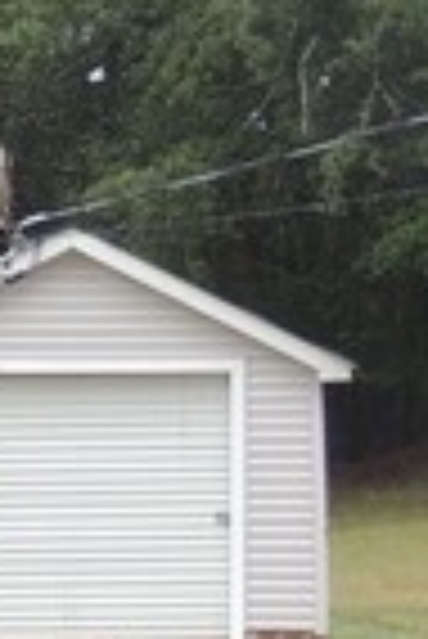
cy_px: 400
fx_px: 7080
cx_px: -897
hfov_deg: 3.4
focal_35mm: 398
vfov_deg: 5.2
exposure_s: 1/100
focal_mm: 15.1
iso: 100
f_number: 4
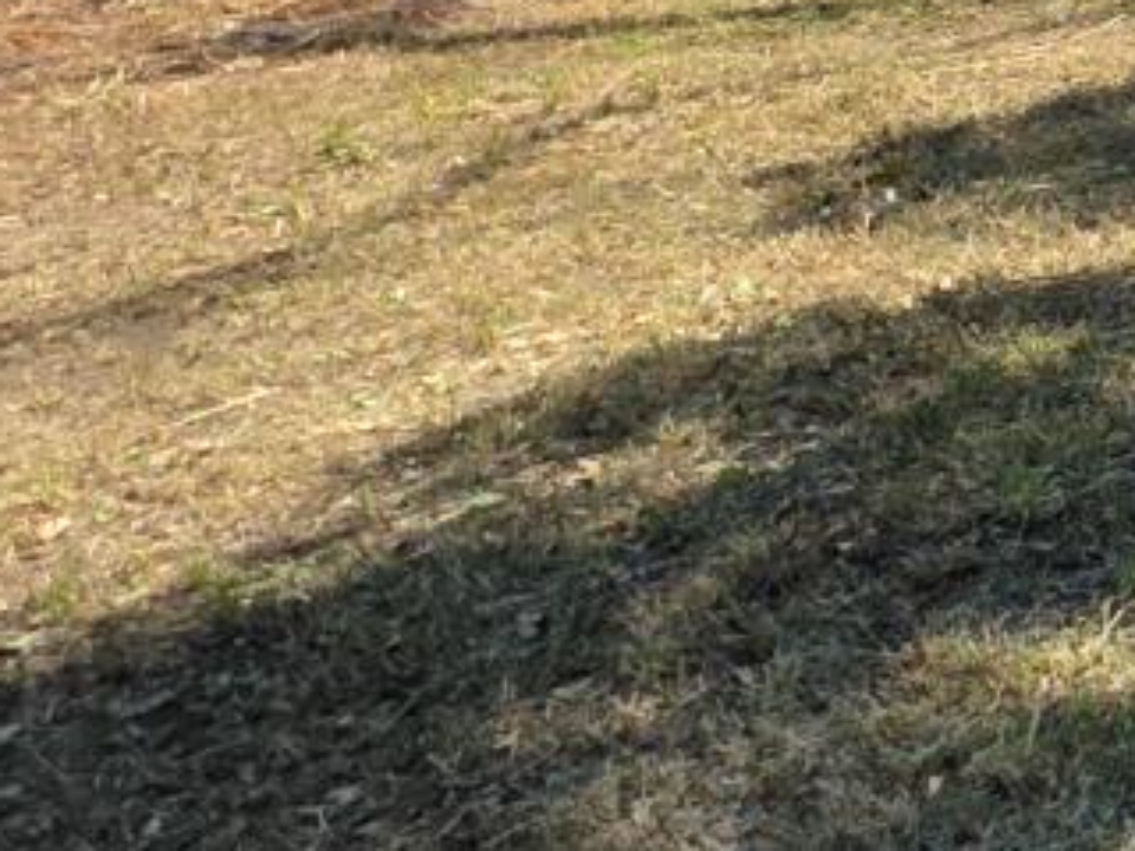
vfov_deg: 21.3
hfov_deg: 16.8
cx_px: 2525
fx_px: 2000
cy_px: -321
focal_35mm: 61
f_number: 1.9
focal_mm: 2.2
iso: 40
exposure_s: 1/1170
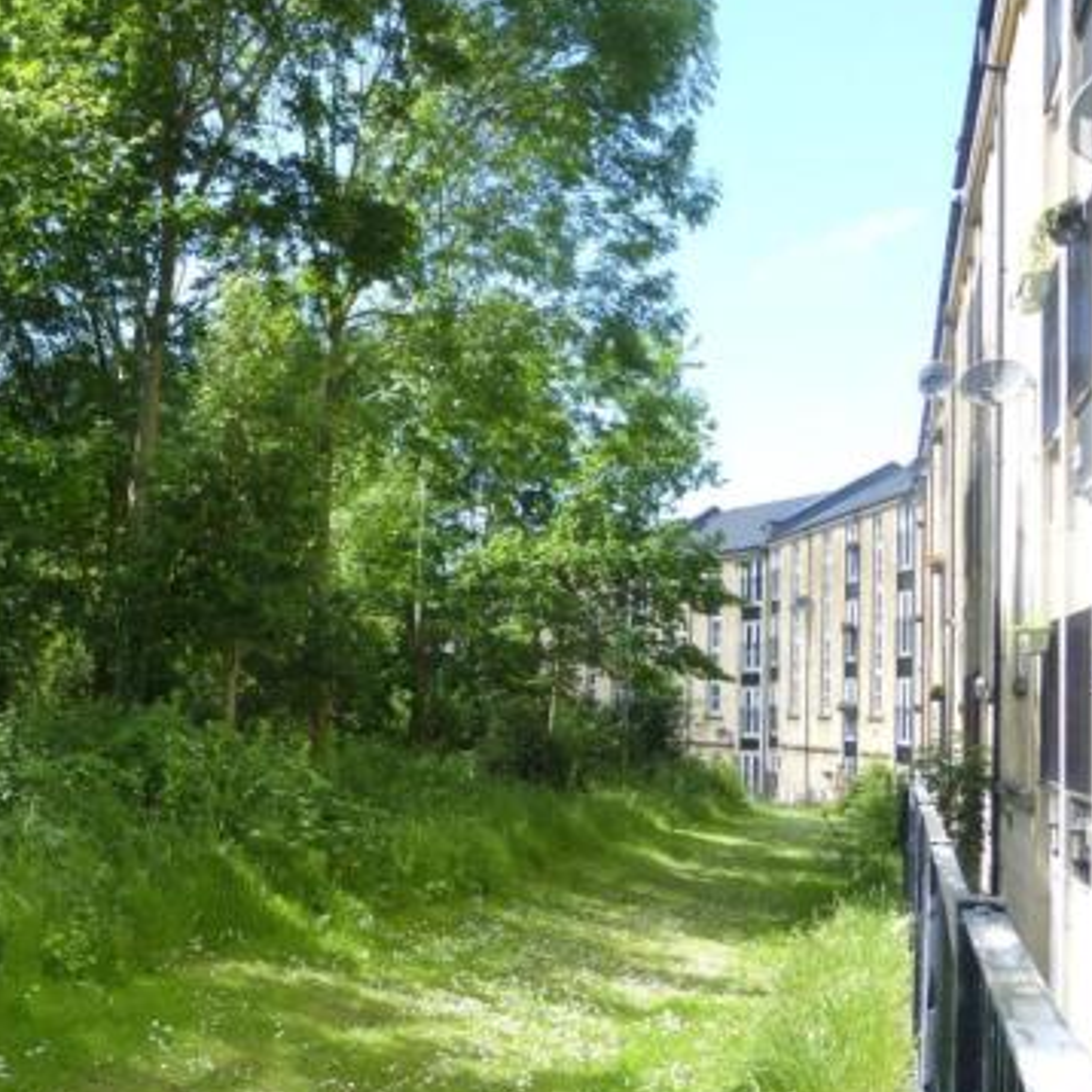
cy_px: 630
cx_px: 270
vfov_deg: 45.9
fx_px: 1285
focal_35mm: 36
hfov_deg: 44.5
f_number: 4
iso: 100
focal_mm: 4.3
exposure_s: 1/250
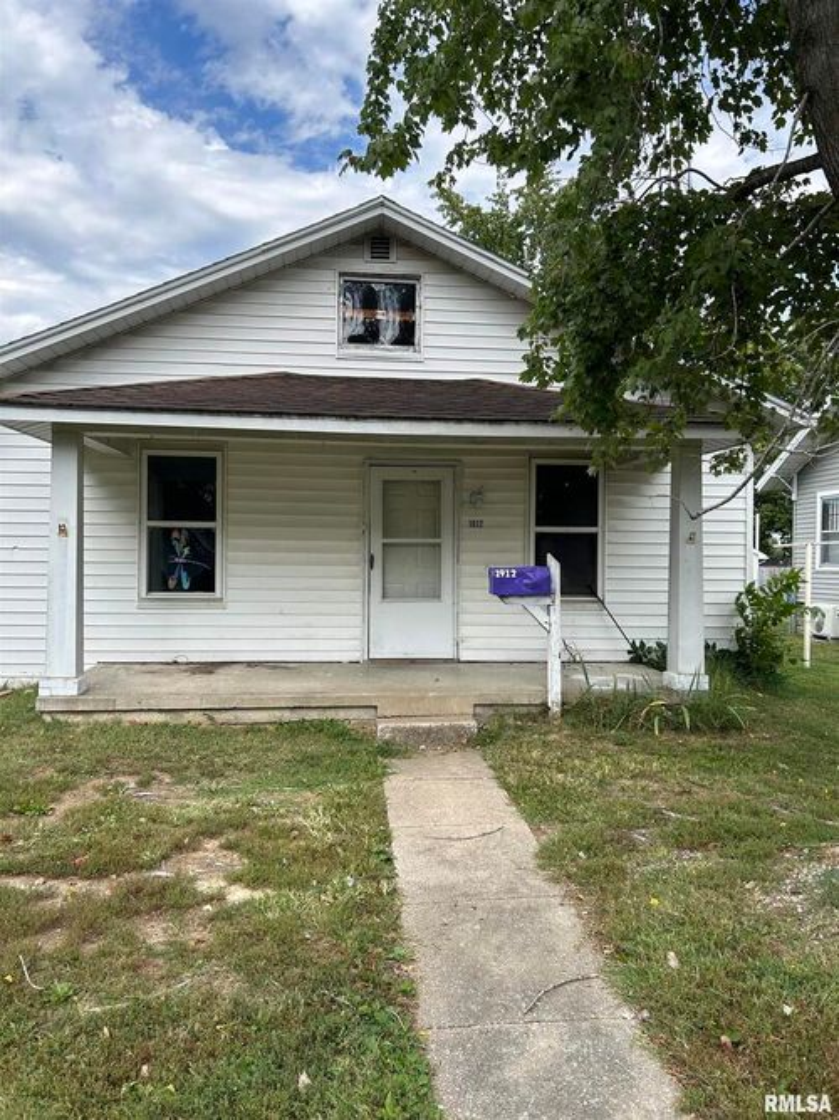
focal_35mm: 26
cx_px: 420
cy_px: 560
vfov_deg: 67.3
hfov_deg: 53.0
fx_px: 840
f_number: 1.5
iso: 50
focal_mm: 5.7
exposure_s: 1/1838
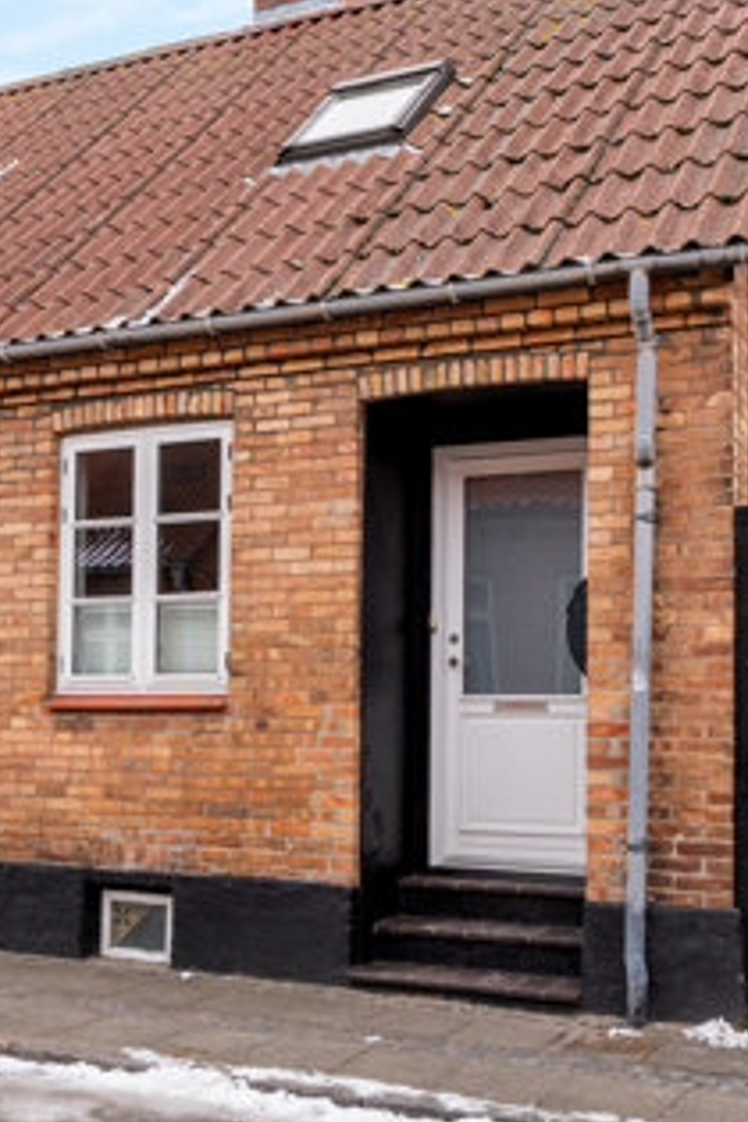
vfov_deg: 46.7
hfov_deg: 32.1
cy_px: 538
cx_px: 360
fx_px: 1300
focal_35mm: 42
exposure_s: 1/100
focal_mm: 14.6
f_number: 8
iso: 200
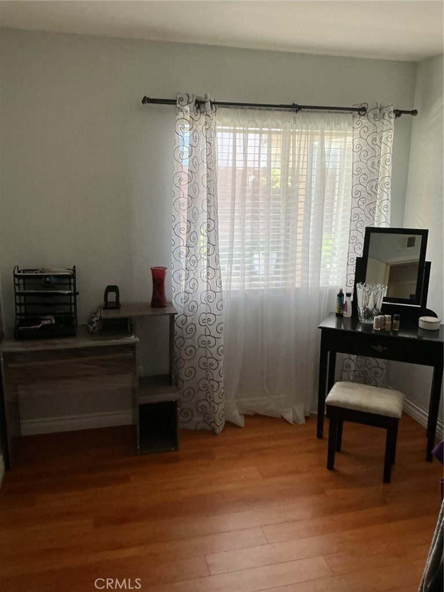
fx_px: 496
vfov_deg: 61.7
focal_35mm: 29
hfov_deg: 48.2
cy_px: 296
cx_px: 222
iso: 160
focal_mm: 3
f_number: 1.8
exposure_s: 1/60
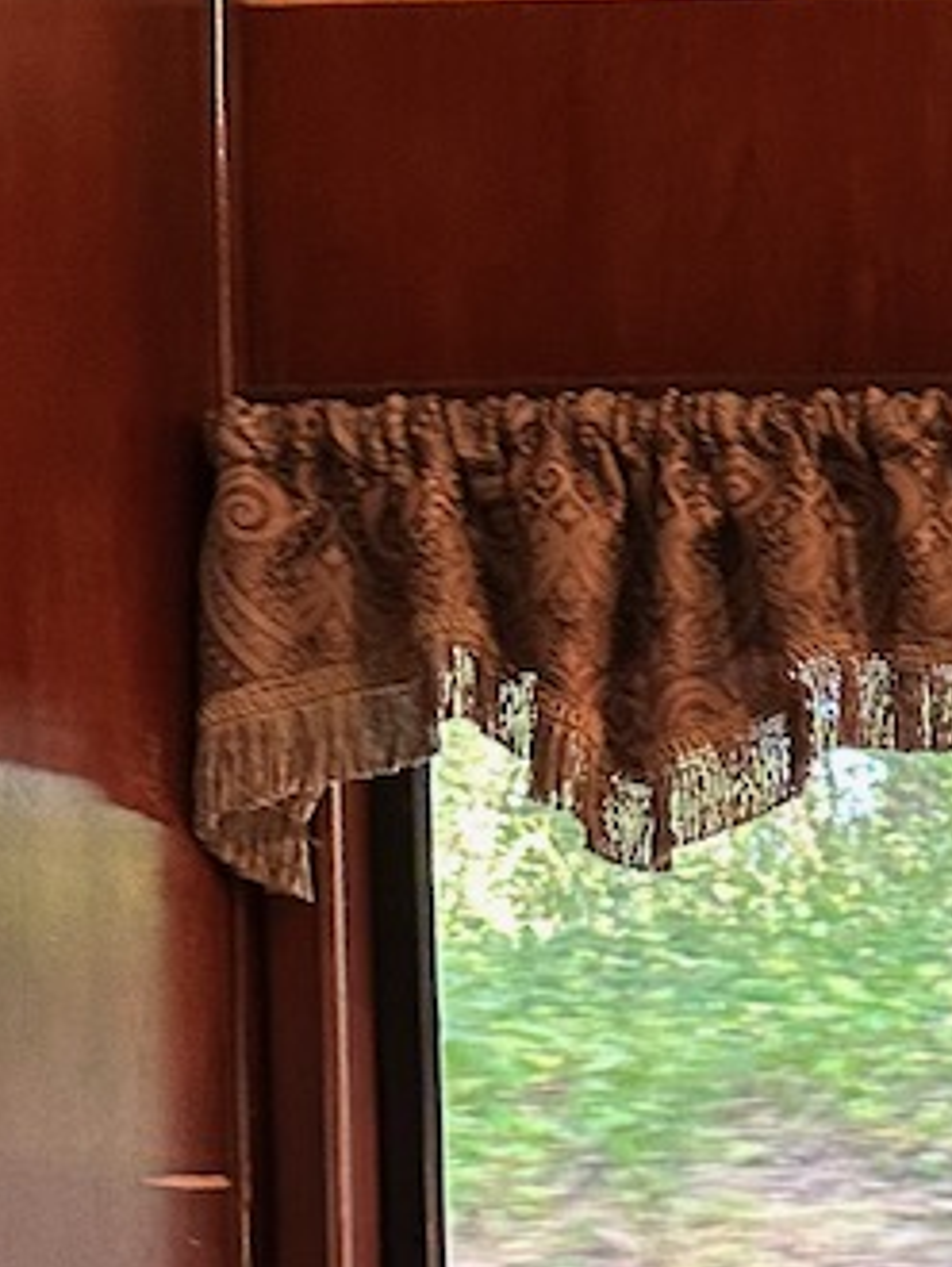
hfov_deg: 14.0
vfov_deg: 19.9
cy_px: 1494
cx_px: 1735
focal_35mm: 93
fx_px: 3406
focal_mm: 6.86
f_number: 1.78
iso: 200
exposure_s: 1/40
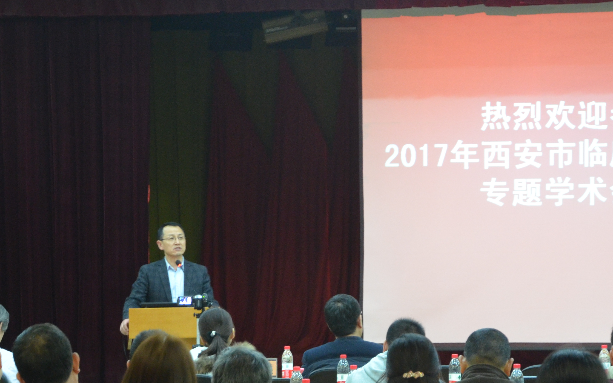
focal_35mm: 141
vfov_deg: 9.3
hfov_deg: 14.8
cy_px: 263
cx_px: 378
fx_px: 2355
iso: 1600
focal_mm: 50
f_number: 5
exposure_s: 1/8
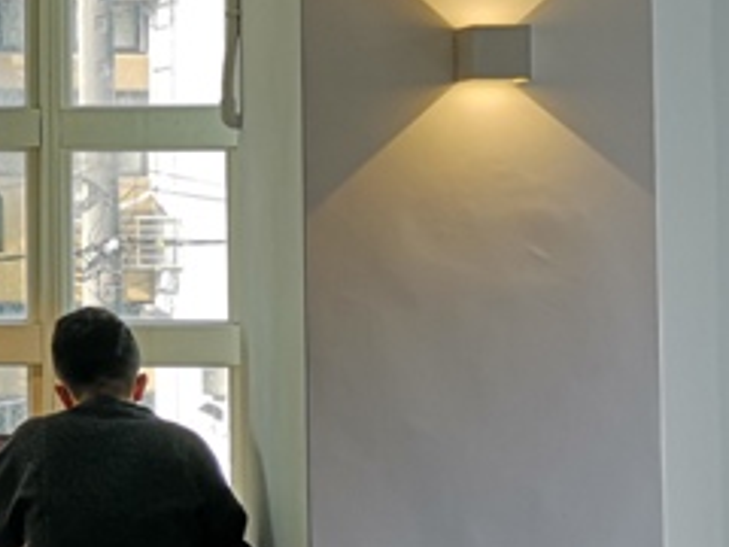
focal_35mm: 90
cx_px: -240
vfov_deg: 16.4
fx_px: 1895
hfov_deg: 19.9
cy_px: 161
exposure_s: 1/157
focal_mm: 3.95
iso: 50
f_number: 1.8
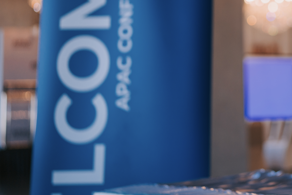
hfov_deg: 22.6
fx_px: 681
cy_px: 33
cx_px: 330
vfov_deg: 16.1
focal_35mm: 84
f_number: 1.4
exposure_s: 1/200
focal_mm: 35
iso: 100
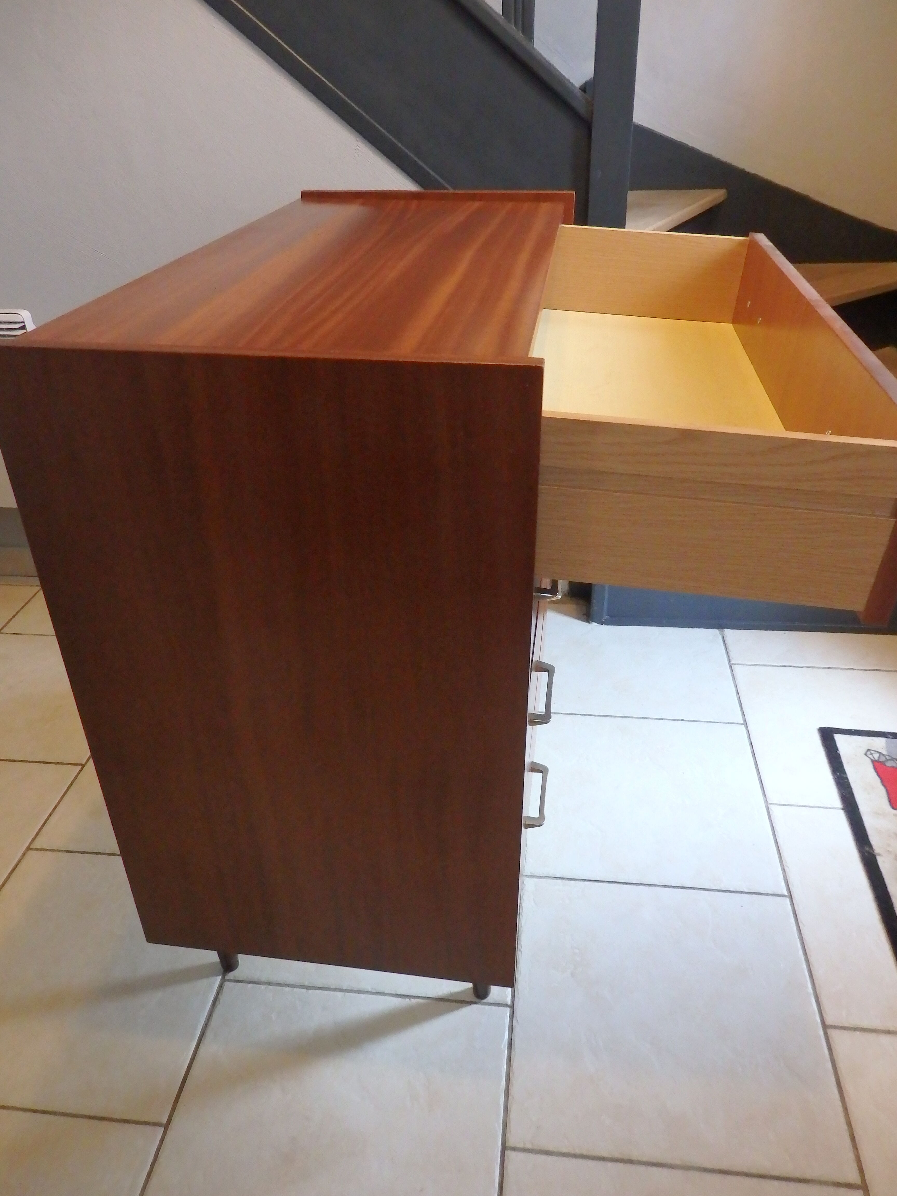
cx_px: 448
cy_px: 598
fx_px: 864
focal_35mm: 25
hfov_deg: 54.9
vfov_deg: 69.4
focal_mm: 4.5
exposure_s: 1/30
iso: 800
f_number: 3
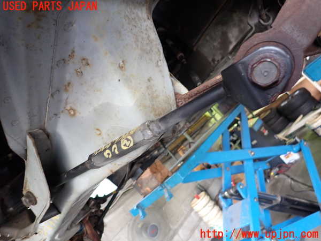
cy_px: 120
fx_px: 232
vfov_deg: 54.9
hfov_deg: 69.4
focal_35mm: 25
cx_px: 160
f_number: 2
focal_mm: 4.5
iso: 250
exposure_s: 1/30
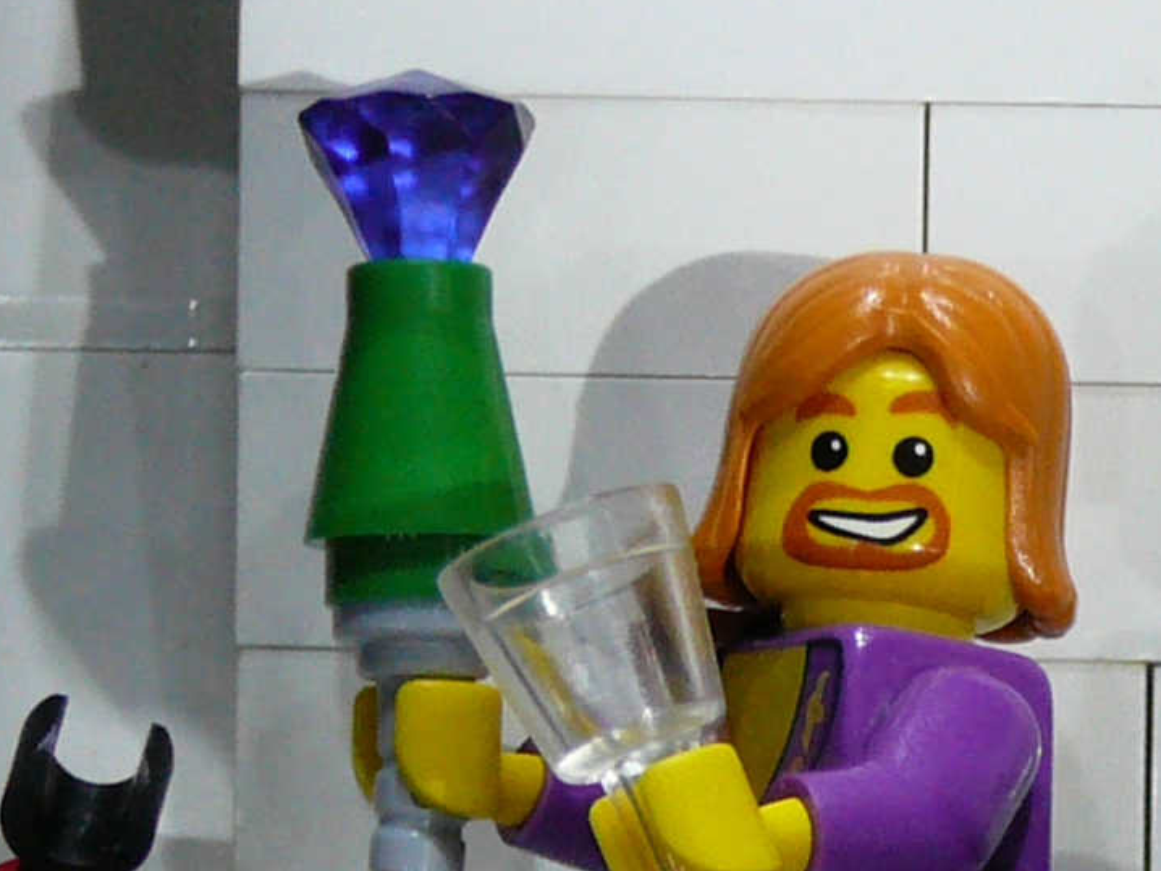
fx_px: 6576
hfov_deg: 9.9
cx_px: 1365
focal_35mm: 196
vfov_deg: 7.5
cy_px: 1196
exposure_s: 1/20
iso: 200
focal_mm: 8.2
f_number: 3.5
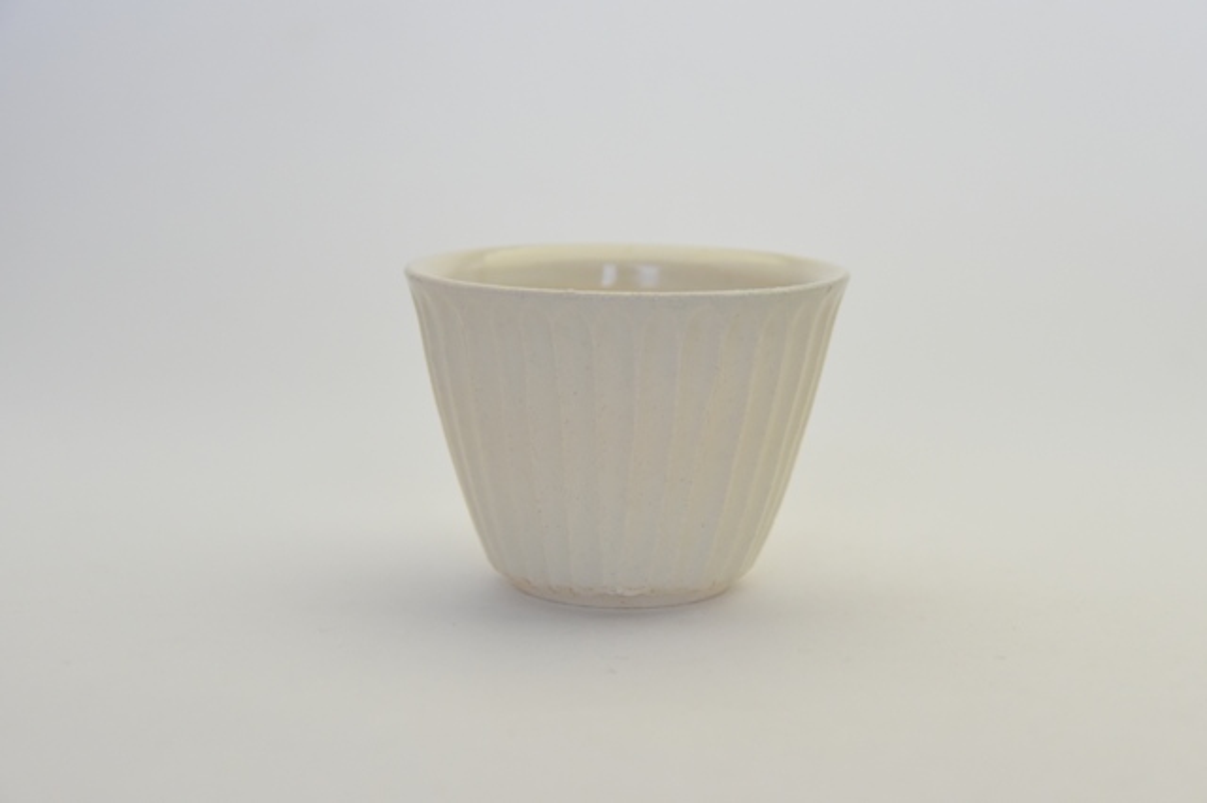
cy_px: 402
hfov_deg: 28.9
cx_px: 604
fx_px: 2346
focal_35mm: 70
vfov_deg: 19.4
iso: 1600
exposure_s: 1/320
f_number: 4.5
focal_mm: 70
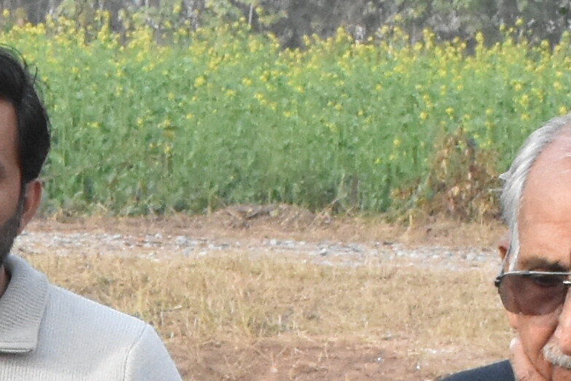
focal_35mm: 308
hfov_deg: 6.5
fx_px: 4882
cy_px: 1102
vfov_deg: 4.3
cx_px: -536
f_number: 11
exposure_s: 1/800
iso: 2500
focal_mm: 27
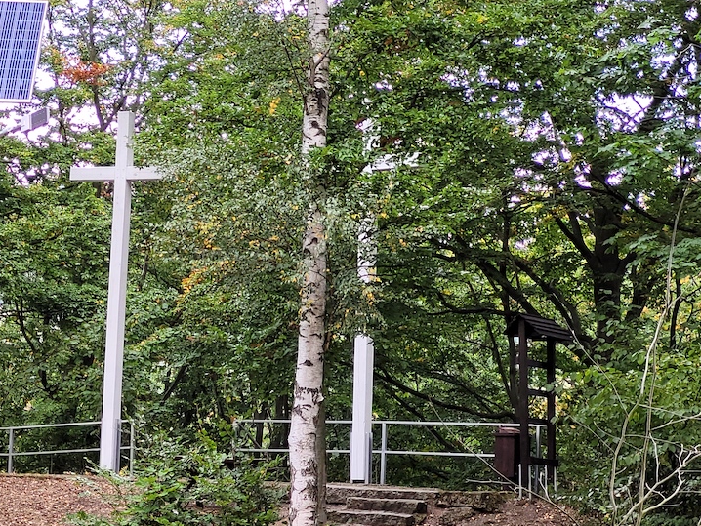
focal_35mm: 127
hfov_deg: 15.4
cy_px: 302
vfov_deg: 11.7
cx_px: 157
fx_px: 2573
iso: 25
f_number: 2.4
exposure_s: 1/50
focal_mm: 7.12
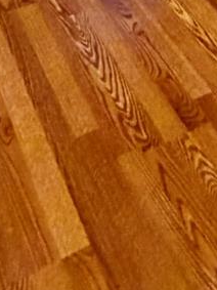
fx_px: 636
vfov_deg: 17.0
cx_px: 170
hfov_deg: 19.2
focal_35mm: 76
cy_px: -324
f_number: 2.2
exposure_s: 1/60
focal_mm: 2.22
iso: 400
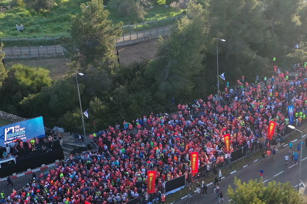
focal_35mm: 65
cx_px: 213
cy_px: 115
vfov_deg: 20.9
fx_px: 554
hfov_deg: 30.6
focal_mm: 10.26
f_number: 4
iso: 400
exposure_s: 1/120
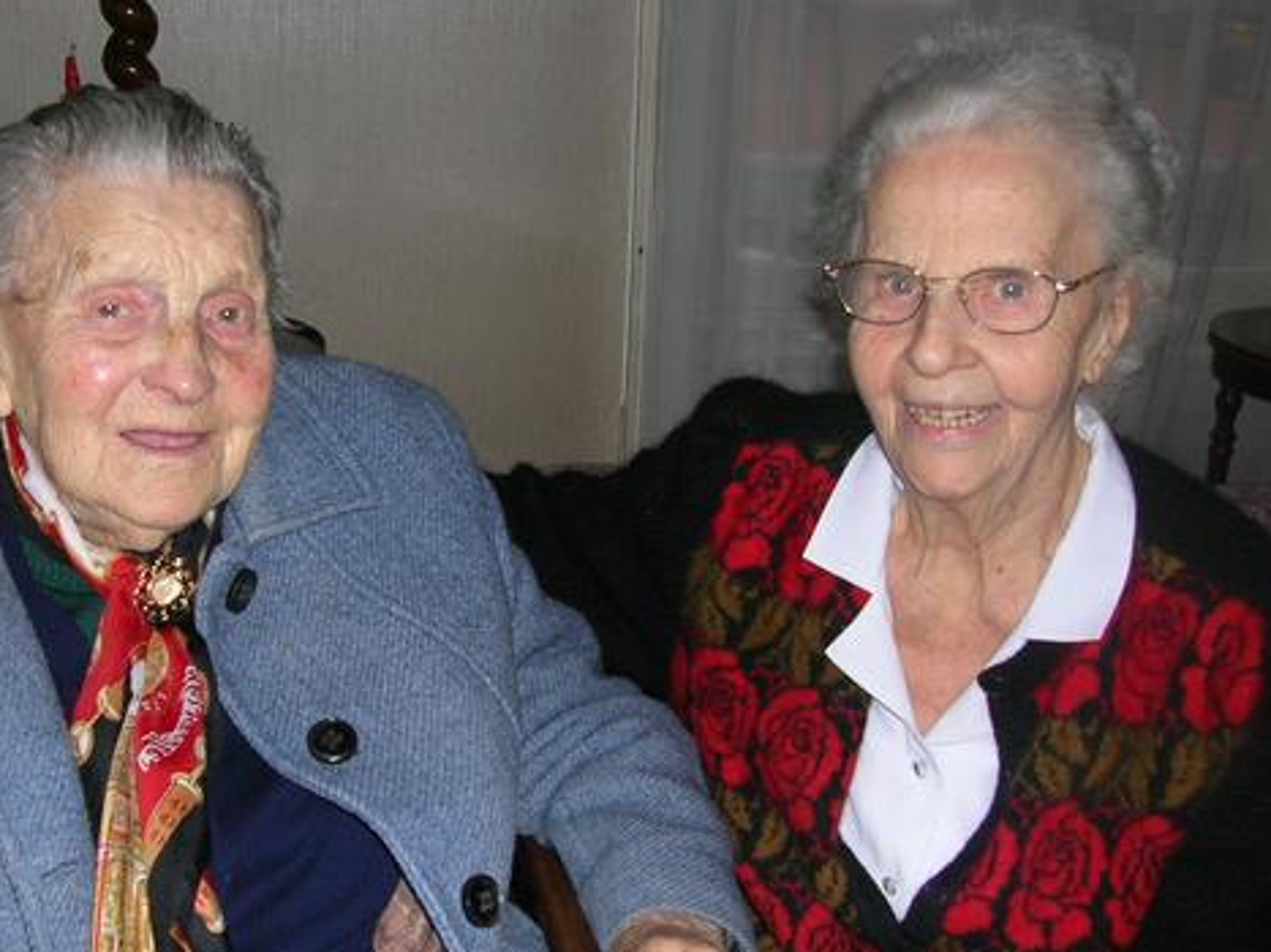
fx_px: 1762
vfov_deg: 30.2
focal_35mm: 48
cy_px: 536
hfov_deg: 39.5
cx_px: 512
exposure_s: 1/60.1
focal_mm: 5.8
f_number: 2.8
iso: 50
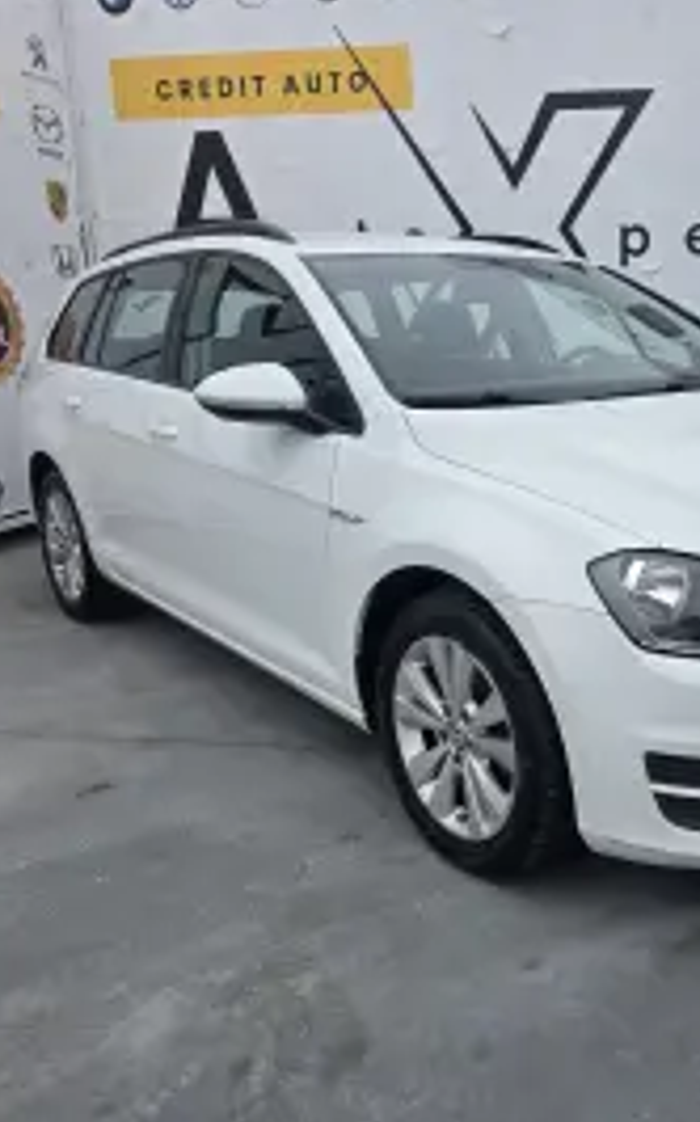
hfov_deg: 36.7
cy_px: 561
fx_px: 1008
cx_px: 582
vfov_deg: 58.2
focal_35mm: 33
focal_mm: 6.3
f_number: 1.7
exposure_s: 1/2531
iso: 80
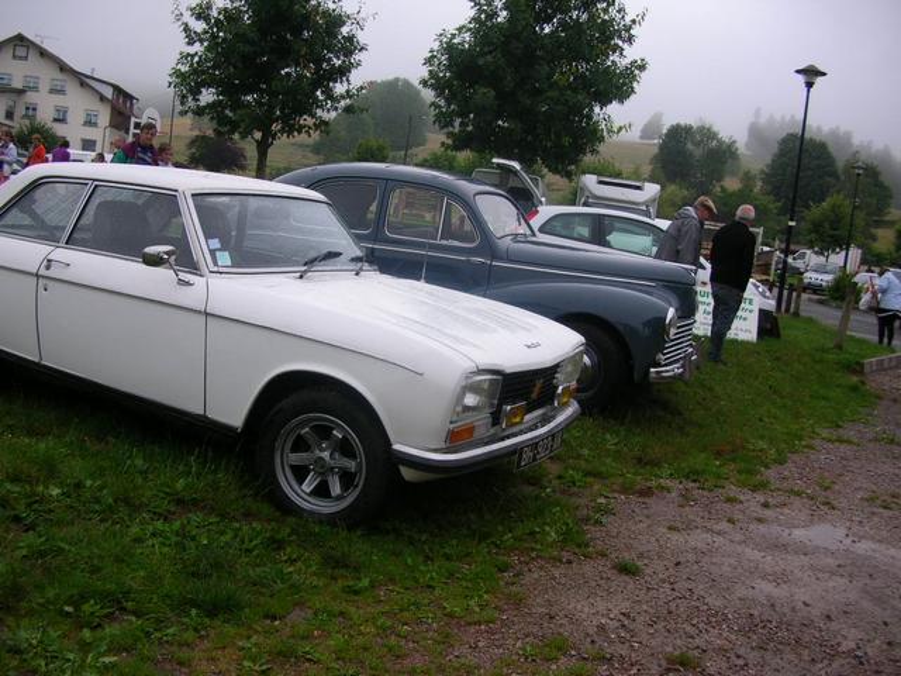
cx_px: 450
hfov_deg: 52.6
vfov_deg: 40.7
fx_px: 911
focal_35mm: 35
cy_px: 338
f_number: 2.8
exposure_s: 1/132
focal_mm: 5.8
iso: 50
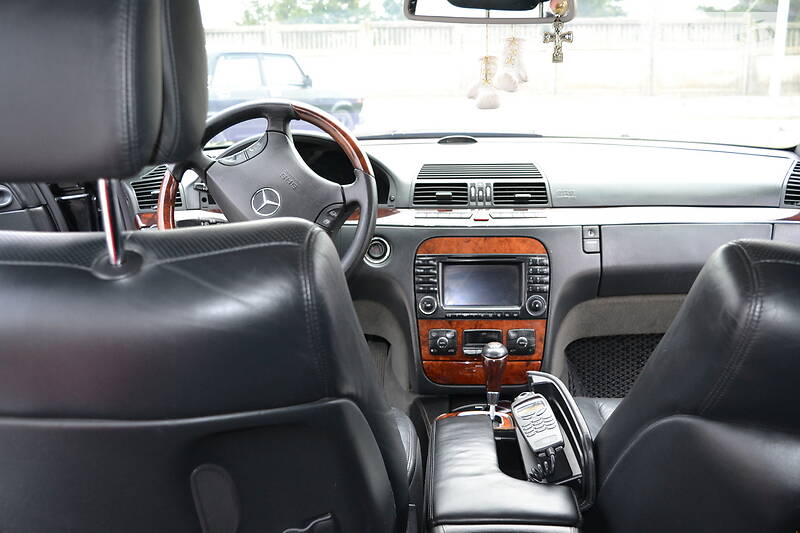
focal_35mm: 36
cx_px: 400
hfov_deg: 53.1
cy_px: 266
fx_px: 800
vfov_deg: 36.9
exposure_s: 1/60
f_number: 5
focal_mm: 24
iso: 800
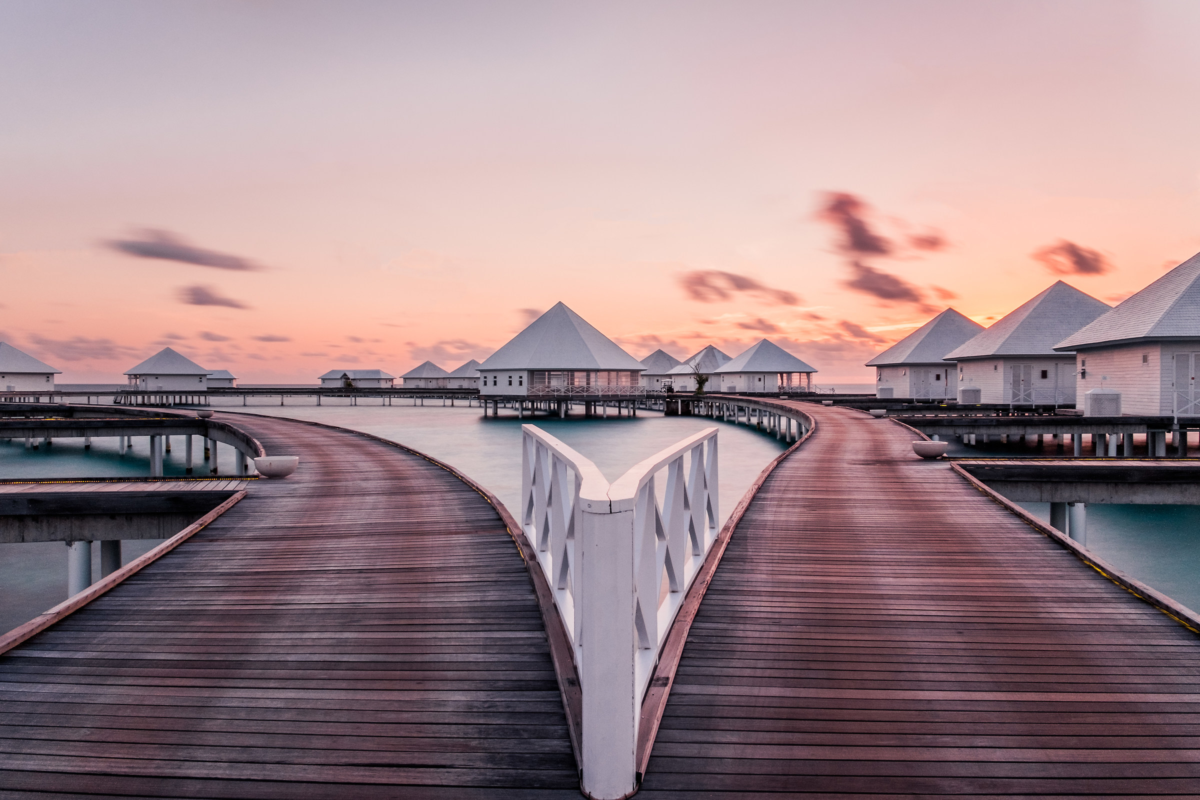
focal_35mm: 27
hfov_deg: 67.4
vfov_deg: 47.9
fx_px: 900
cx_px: 600
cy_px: 400
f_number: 13
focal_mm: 18
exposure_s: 30
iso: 250
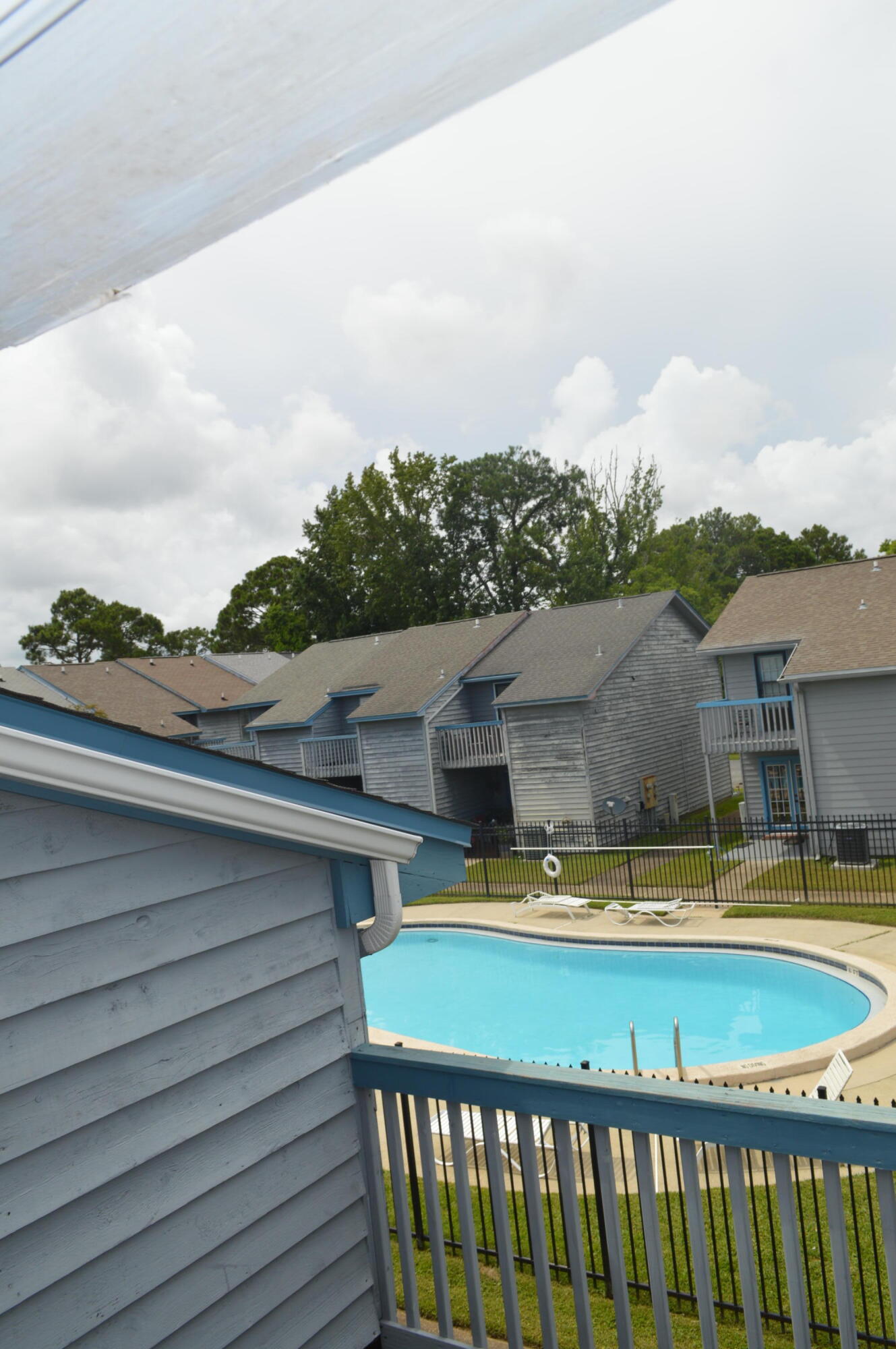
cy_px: 674
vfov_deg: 67.4
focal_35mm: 27
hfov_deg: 47.8
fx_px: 1010
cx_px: 448
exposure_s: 1/200
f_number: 9
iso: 100
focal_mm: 18
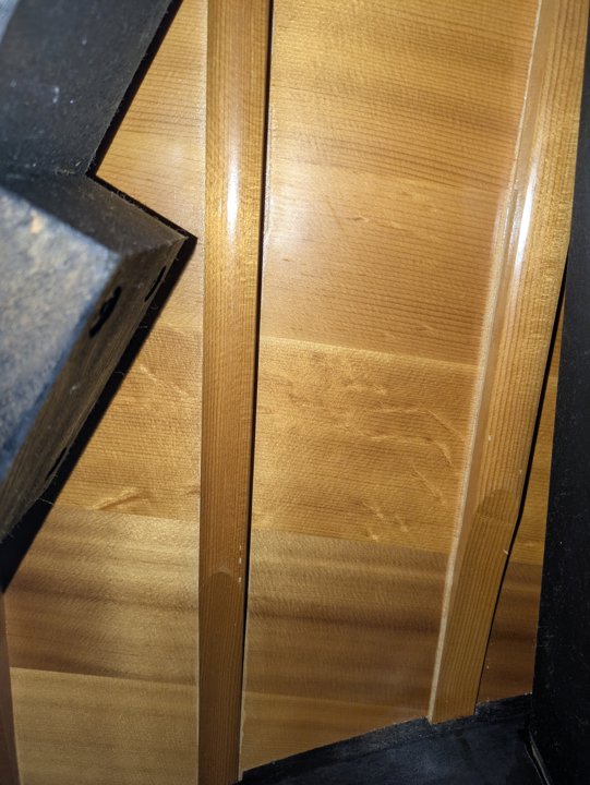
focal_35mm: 25
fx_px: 567
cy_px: 392
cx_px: 295
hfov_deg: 54.9
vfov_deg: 69.4
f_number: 1.89
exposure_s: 1/60
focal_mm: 5.43
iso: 197
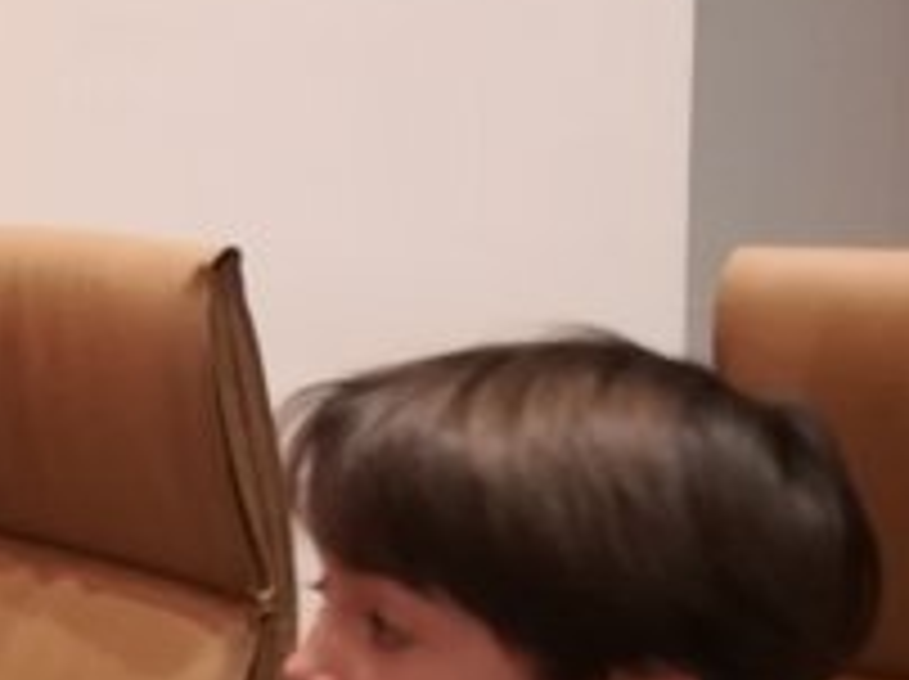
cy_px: 419
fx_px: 2702
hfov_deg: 17.0
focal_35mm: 103
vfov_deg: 14.3
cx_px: -522
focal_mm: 3.83
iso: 320
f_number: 2.2
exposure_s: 1/33.3
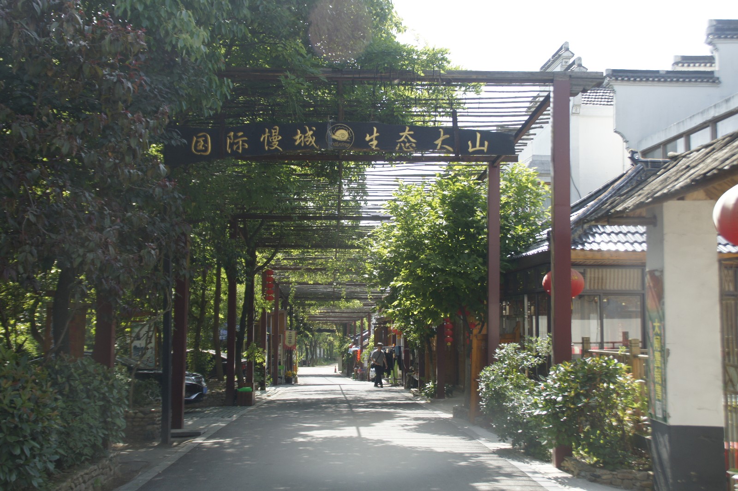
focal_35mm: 42
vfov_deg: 31.8
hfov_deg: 46.4
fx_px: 860
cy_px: 246
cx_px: 369
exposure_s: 1/320
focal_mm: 28
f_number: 5.6
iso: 200
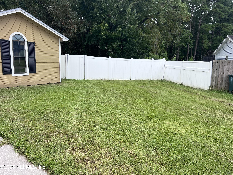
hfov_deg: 67.3
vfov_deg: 53.1
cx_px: 116
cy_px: 88
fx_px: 175
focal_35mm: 26
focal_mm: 5.7
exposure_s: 1/1183
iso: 50
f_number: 1.5
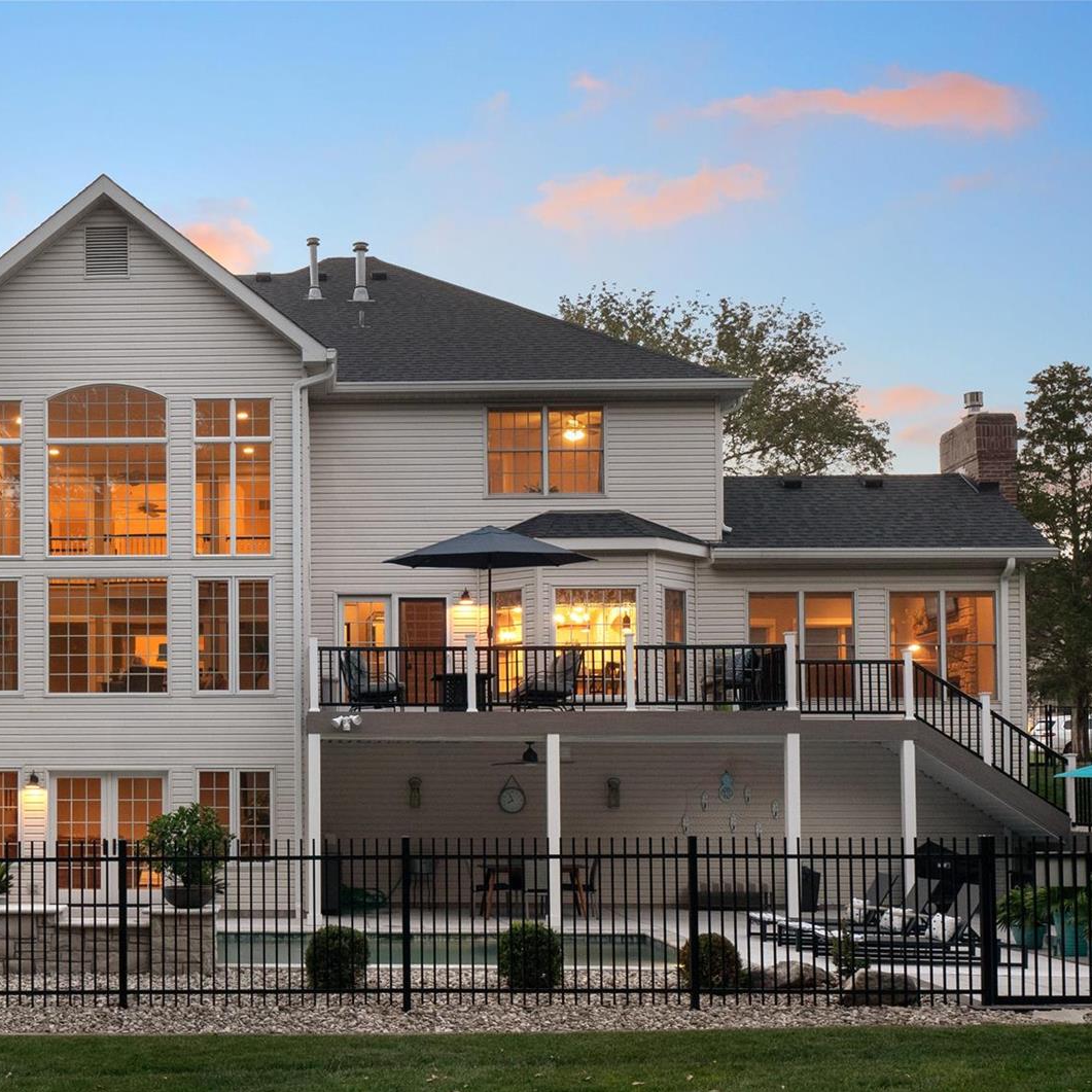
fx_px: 1463
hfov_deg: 40.1
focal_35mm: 41
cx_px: 307
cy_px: 548
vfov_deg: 40.9
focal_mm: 16
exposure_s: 1/6
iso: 400
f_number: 8
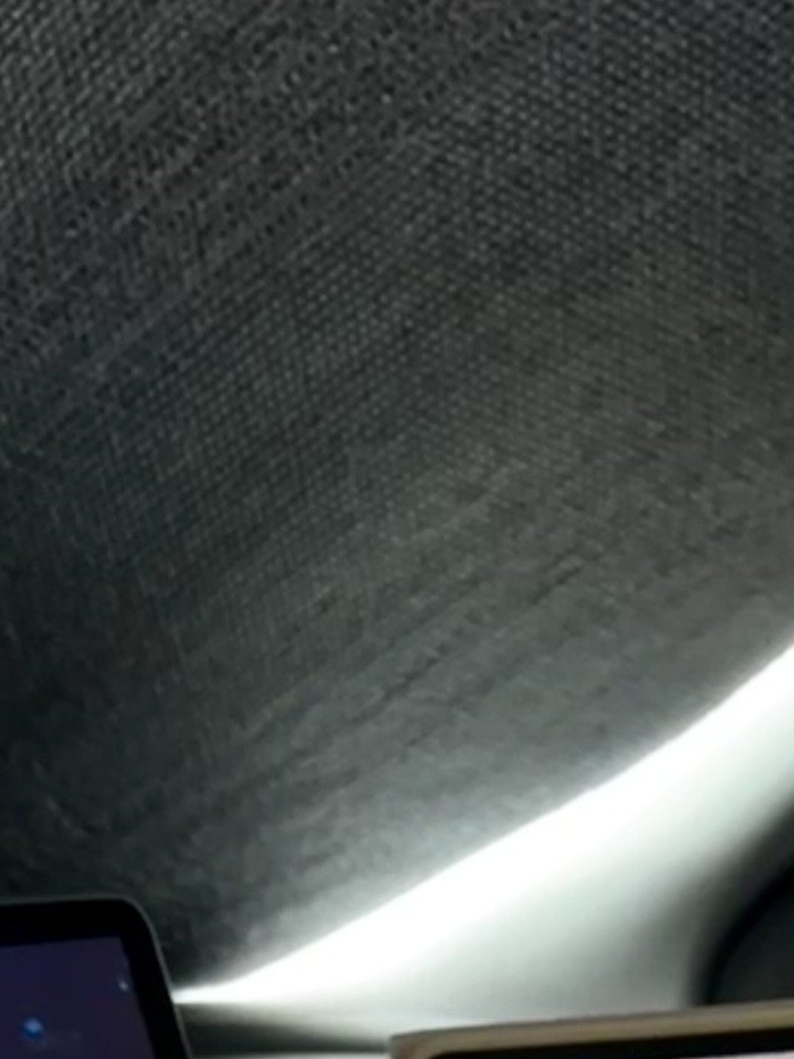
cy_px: 1848
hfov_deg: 14.1
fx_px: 3179
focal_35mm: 104
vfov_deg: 16.2
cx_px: 657
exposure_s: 1/60
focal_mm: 6.86
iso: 800
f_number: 1.78
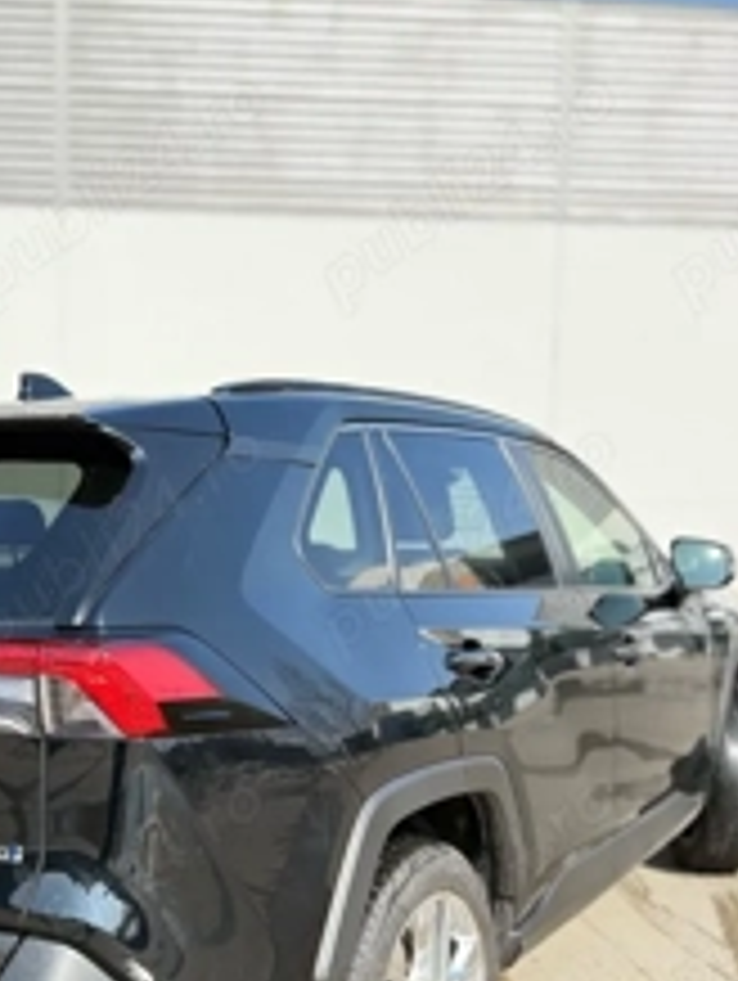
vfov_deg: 42.7
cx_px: 207
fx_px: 1248
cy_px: 594
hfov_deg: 32.5
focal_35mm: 44
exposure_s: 1/1553
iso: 100
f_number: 1.78
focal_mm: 6.76
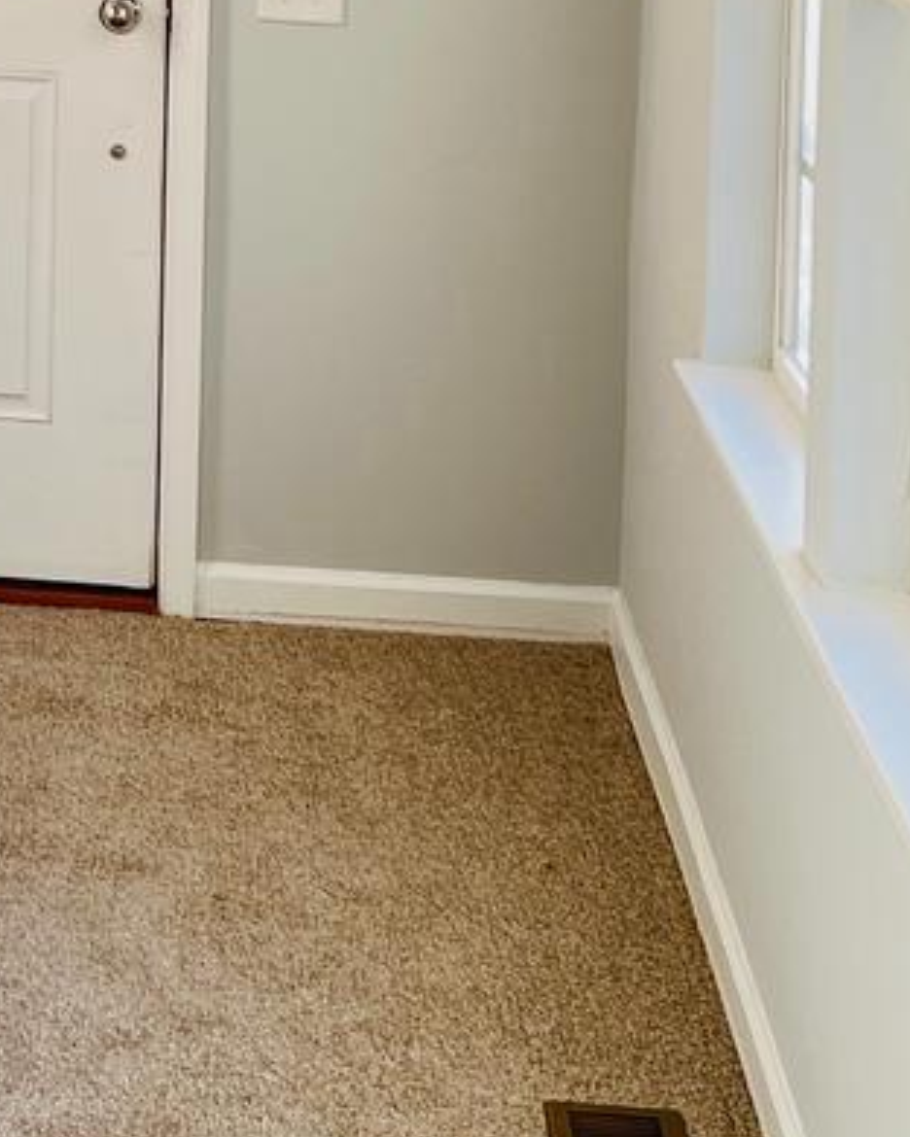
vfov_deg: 18.2
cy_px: -224
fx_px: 3367
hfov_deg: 14.7
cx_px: -274
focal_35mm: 100
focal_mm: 5.7
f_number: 1.5
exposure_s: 1/243
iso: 50
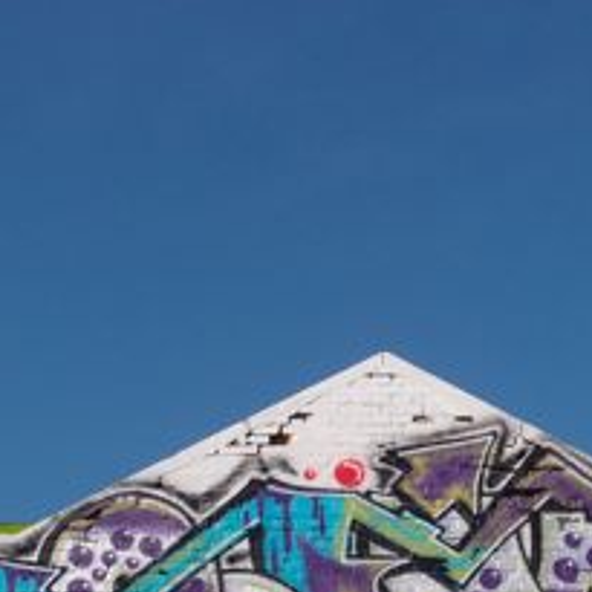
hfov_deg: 17.4
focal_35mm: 99
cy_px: 533
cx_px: 465
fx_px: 1916
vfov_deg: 17.3
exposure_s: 1/800
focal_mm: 9.87
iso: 100
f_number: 5
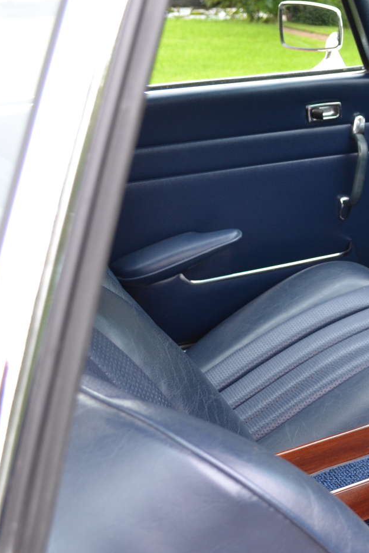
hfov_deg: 18.4
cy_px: 320
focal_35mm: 64
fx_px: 984
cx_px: 583
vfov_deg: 31.4
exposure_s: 1/100
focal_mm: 20
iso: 400
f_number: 5
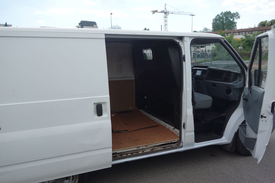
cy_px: 92
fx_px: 214
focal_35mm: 28
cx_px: 138
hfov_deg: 65.5
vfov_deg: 46.4
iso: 125
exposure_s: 1/640
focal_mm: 10.4
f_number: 4
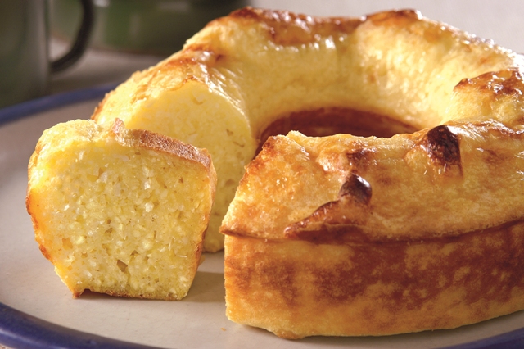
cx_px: 262
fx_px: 2662
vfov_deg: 7.5
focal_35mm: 183
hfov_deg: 11.2
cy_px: 174
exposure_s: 1/15
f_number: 8
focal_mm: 122
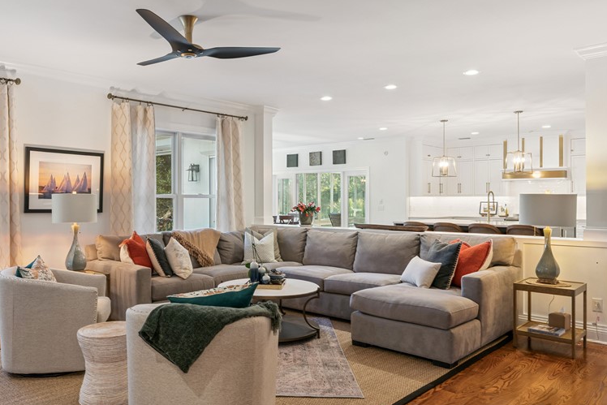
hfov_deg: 63.1
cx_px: 245
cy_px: 213
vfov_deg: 45.0
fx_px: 489
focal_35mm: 29
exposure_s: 1/8
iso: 250
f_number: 8
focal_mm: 20
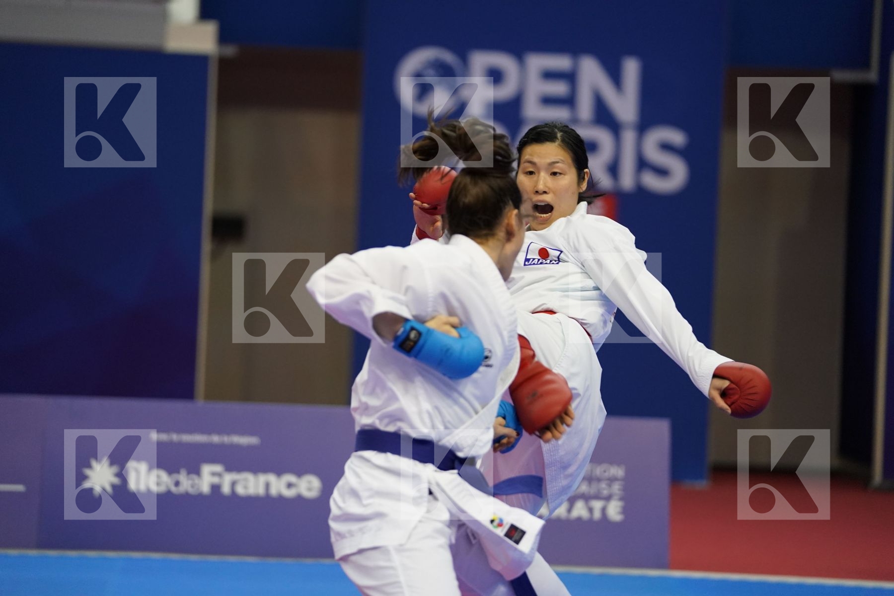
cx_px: 447
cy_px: 298
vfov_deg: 8.5
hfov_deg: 12.7
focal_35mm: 162
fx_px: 4023
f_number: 2.8
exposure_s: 1/1000
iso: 4000
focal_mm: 162
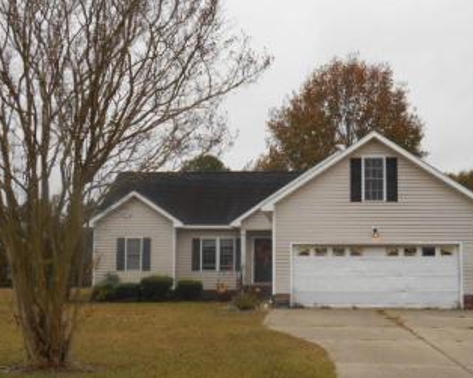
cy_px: 202
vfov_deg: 29.7
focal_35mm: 51
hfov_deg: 36.7
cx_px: 240
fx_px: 714
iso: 80
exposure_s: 1/200
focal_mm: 7.2
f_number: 3.9
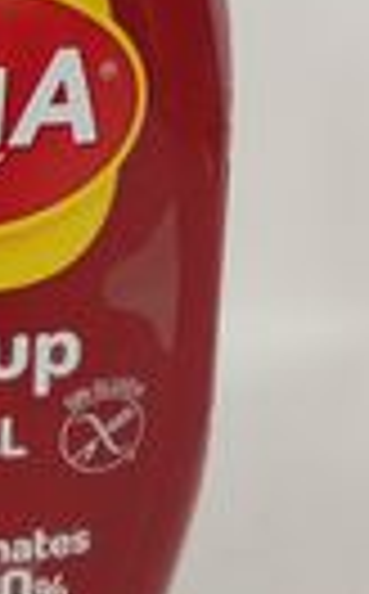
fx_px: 1438
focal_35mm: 89
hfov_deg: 14.3
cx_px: -18
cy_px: -40
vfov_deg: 22.2
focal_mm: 4.74
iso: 259
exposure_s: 1/50
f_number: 1.79
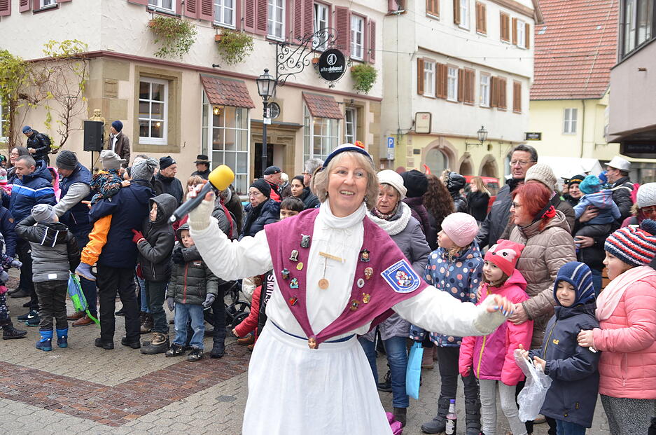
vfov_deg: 36.7
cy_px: 218
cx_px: 328
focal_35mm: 36
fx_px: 655
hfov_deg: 53.2
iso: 200
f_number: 2.8
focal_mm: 24
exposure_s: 1/125
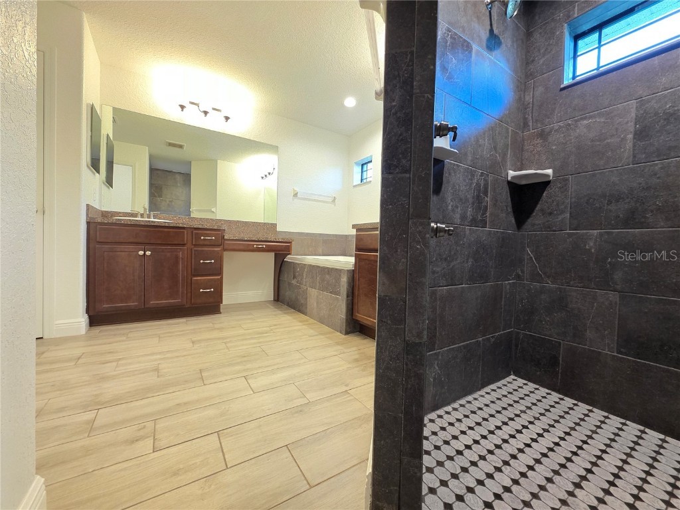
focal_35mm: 13
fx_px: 255
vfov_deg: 89.9
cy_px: 255
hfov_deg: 106.2
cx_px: 340
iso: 500
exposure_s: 1/60
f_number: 1.9
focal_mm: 2.2
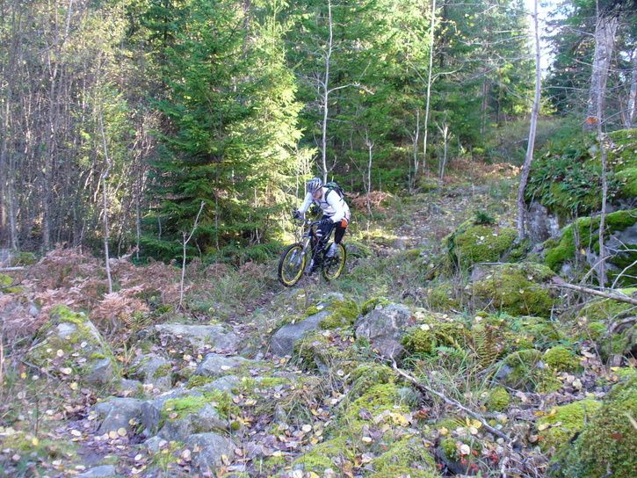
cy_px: 239
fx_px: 773
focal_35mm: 42
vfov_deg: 34.4
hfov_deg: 44.8
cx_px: 318
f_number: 2.9
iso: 100
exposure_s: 1/50
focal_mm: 7
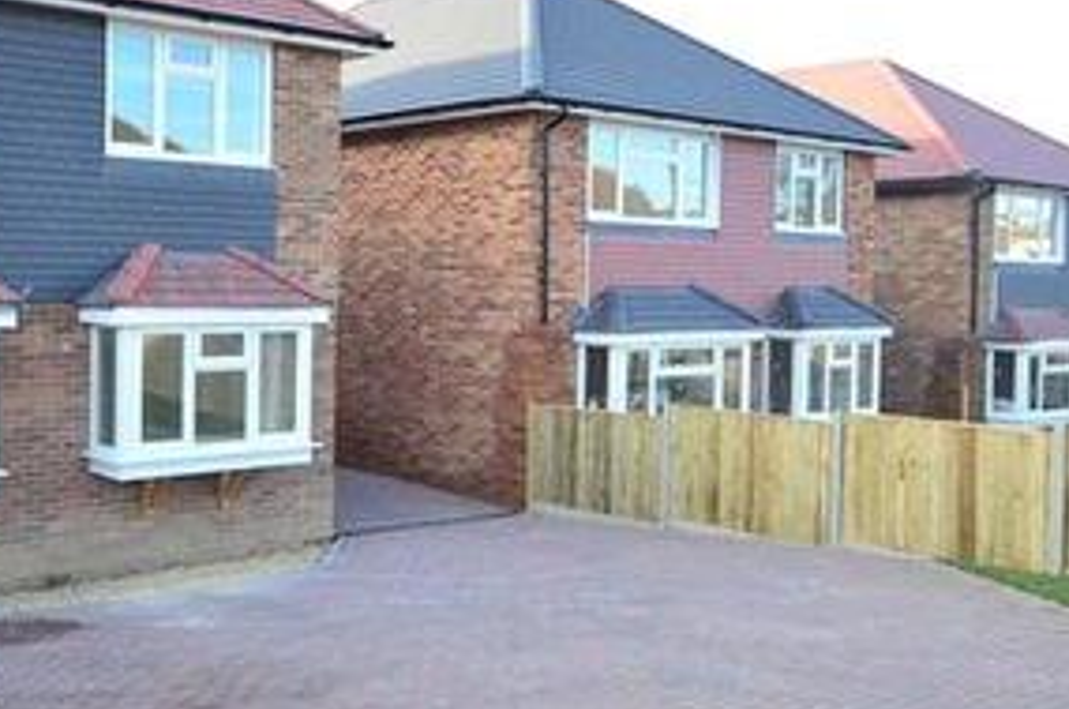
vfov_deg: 29.7
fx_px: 1334
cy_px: 293
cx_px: 353
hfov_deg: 43.0
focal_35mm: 45
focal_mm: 15
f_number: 5.6
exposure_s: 1/100
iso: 200
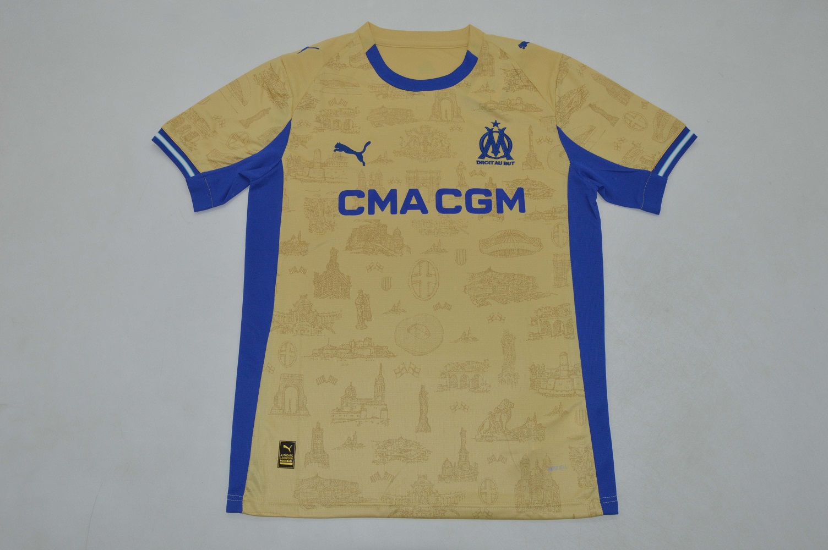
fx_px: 724
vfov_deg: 41.6
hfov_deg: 59.5
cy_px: 275
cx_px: 414
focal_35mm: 32
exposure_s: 1/200
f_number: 13
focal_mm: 21
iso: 400
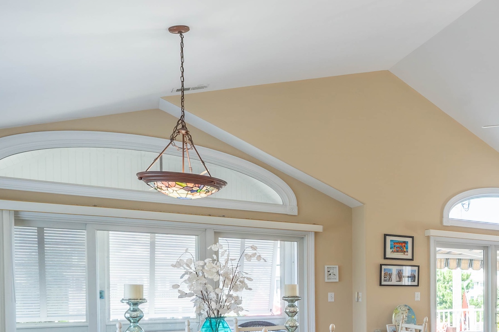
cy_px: 293
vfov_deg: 35.8
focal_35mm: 35
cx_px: 563
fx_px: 485
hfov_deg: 41.7
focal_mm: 13
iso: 800
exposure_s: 1/160
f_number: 8
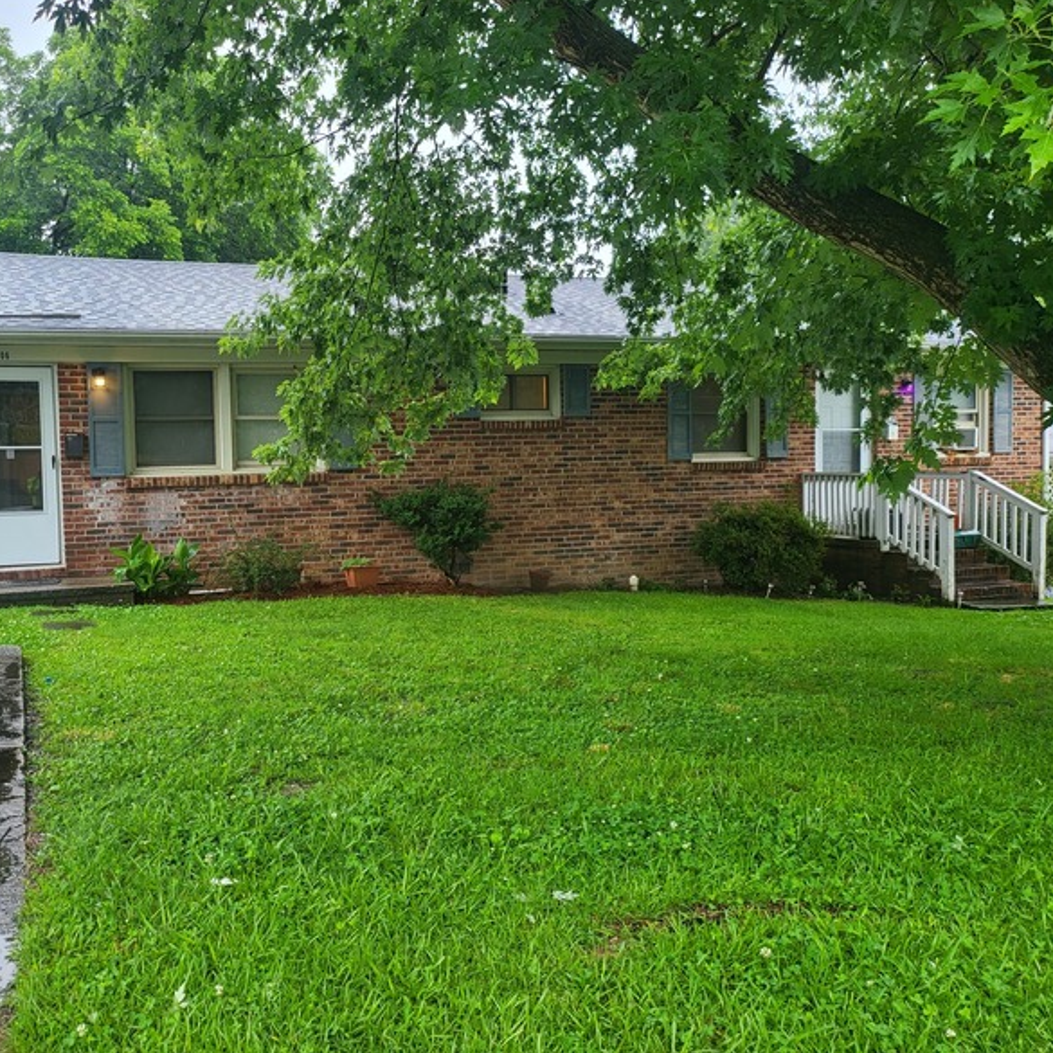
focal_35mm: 29
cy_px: 515
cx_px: 338
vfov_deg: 55.6
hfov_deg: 54.3
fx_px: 998
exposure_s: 1/120
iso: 50
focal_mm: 5
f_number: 1.8
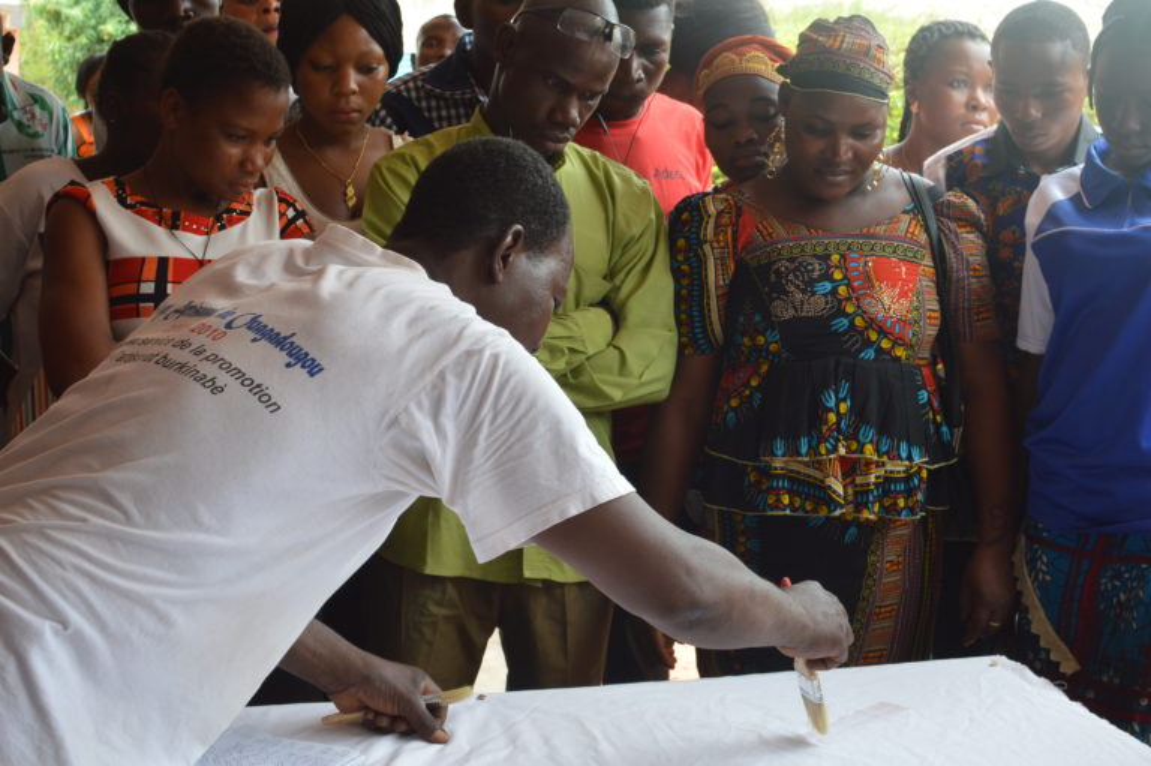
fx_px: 1677
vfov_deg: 25.7
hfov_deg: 37.9
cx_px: 576
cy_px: 383
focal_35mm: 52
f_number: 8
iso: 400
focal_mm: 35
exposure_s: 1/100
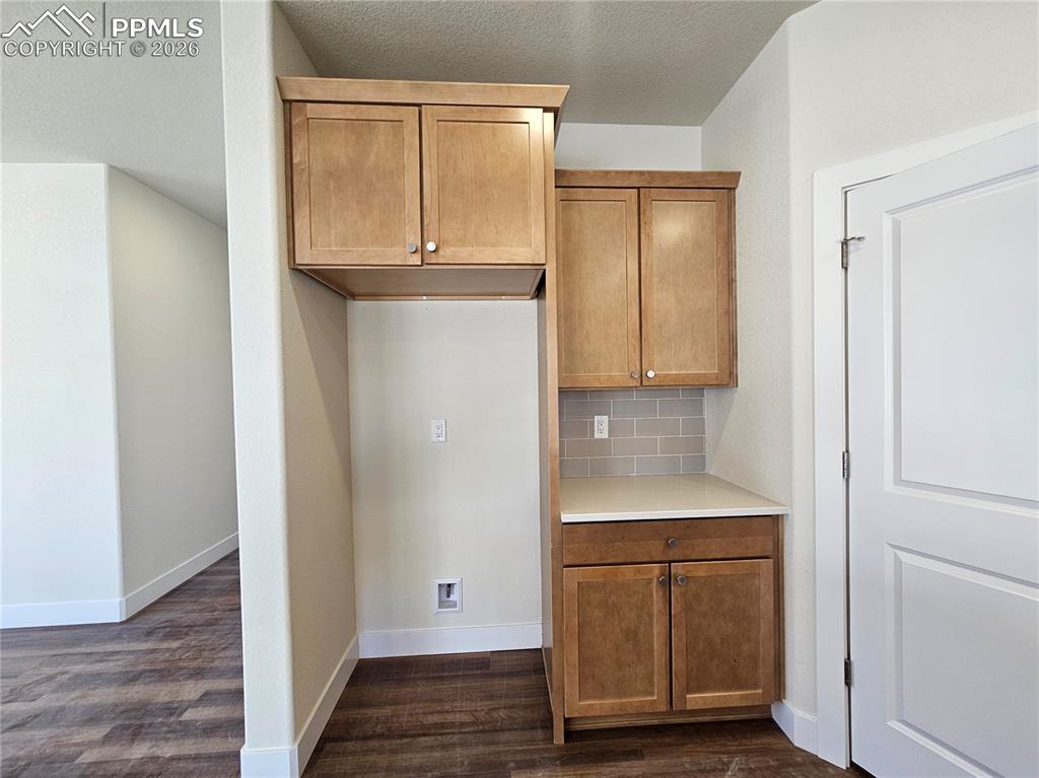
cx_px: 520
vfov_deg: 89.9
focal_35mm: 13
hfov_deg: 106.2
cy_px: 389
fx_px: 390
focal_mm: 2.2
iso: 80
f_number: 2.2
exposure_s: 1/60
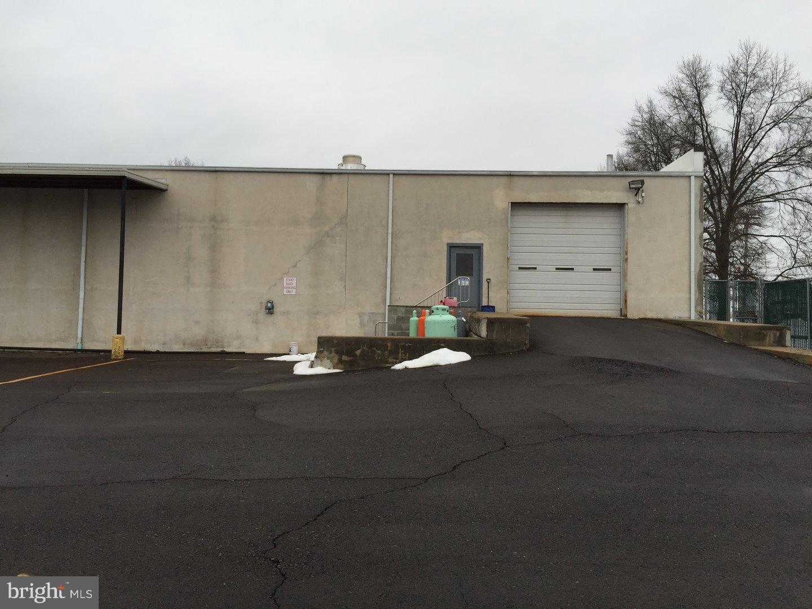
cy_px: 304
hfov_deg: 61.7
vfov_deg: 48.2
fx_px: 680
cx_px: 406
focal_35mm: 29
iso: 32
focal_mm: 4.15
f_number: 2.2
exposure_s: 1/430
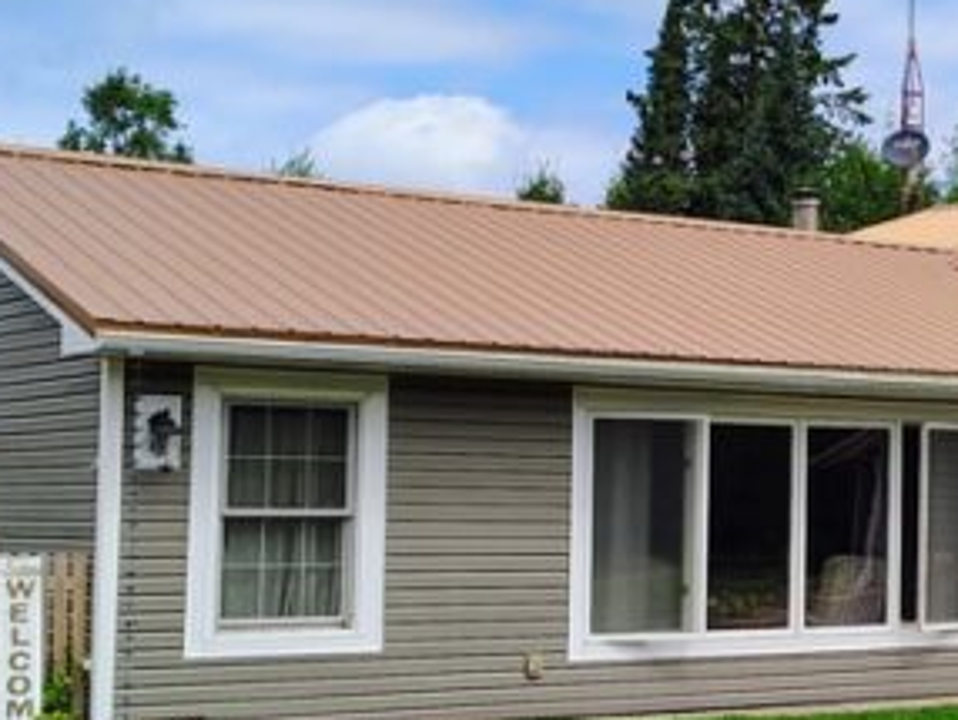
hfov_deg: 21.2
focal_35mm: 86
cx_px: 1136
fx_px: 2382
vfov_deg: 17.2
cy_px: 370
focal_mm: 5.56
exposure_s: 1/858
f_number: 1.8
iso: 100
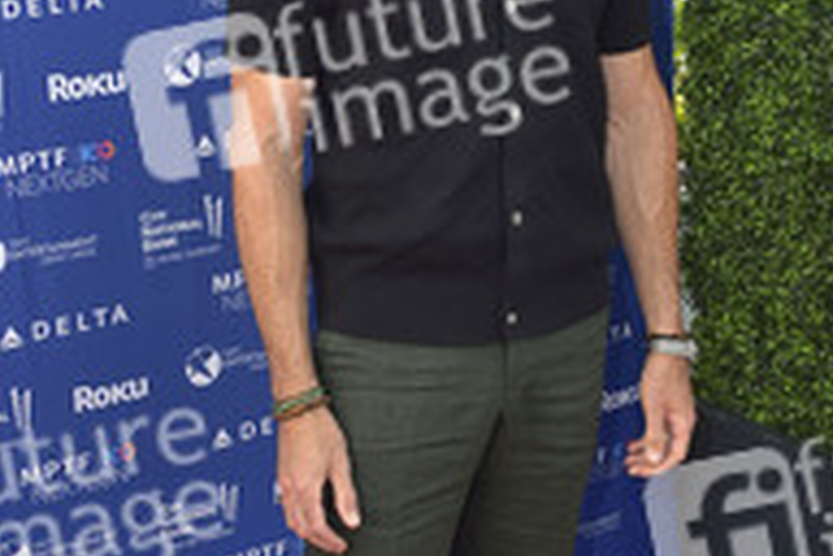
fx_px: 1735
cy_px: 295
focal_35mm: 75
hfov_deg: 27.0
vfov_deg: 18.2
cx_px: 475
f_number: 8
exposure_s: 1/250
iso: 250
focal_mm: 36
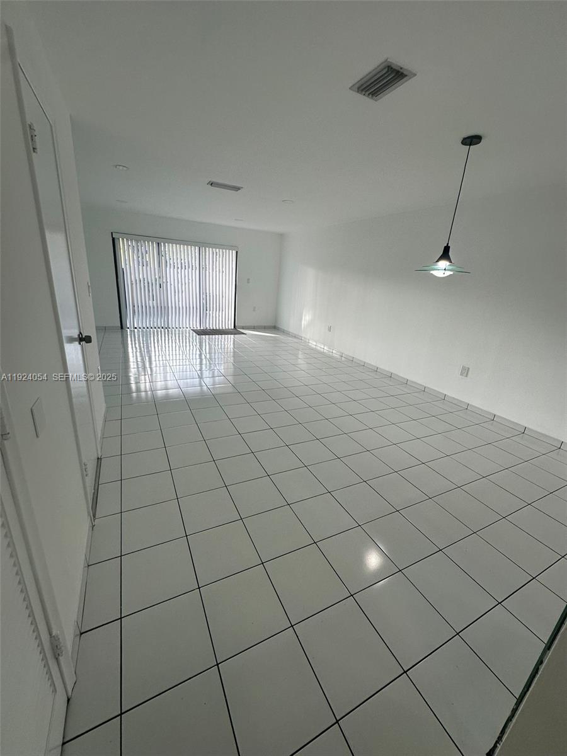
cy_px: 378
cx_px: 284
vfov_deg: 102.1
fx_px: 306
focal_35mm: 14
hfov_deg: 85.7
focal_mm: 2.22
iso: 100
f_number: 2.2
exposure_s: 1/120
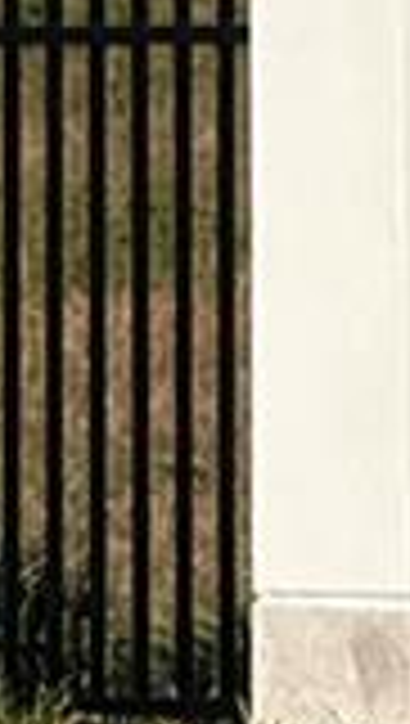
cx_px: 568
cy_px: -1700
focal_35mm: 975
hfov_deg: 1.3
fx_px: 18775
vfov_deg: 2.2
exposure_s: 1/2817
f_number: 2.8
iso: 50
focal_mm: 15.66
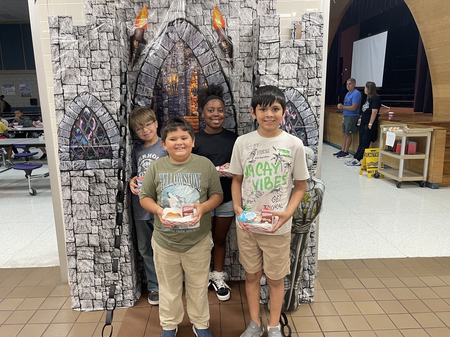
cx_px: 221
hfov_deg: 65.3
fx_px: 351
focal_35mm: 27
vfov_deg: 51.4
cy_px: 174
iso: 100
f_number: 1.6
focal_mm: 4.2
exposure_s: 1/60
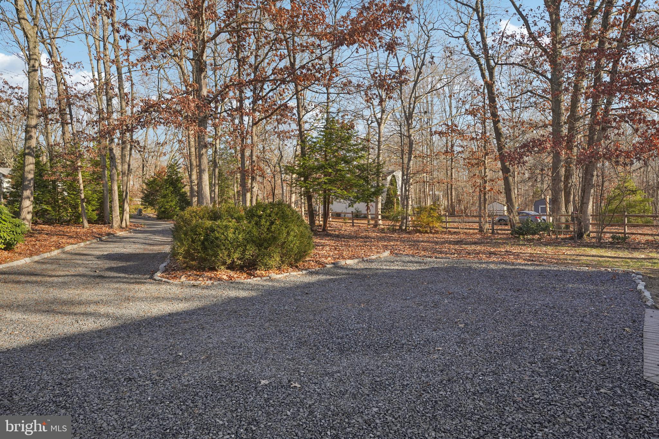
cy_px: 220
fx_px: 383
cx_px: 330
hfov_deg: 81.5
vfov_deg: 59.7
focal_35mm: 21
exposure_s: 1/320
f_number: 8
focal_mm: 20.9
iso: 500
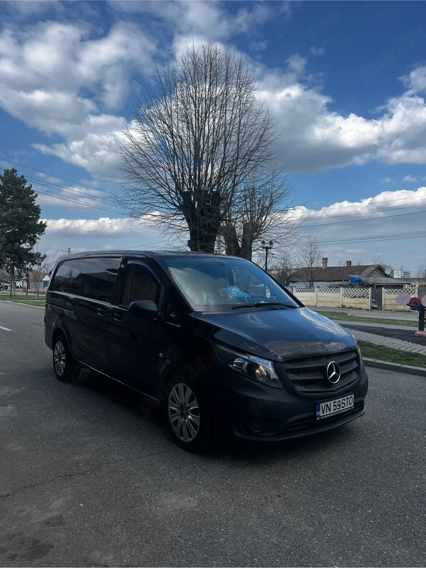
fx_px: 427
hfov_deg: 53.0
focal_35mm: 26
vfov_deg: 67.3
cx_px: 213
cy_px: 284
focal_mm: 5.7
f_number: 1.5
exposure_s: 1/1196
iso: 50
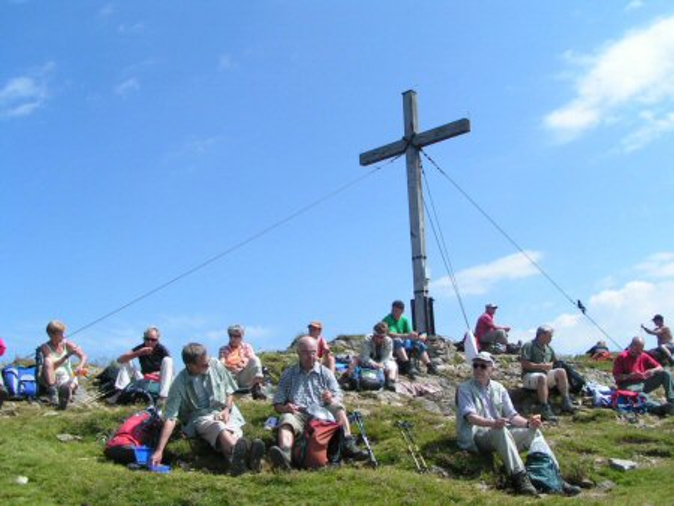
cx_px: 337
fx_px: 740
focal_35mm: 38
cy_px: 253
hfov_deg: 49.0
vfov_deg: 37.8
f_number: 5.6
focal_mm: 5.8
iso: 50
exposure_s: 1/400
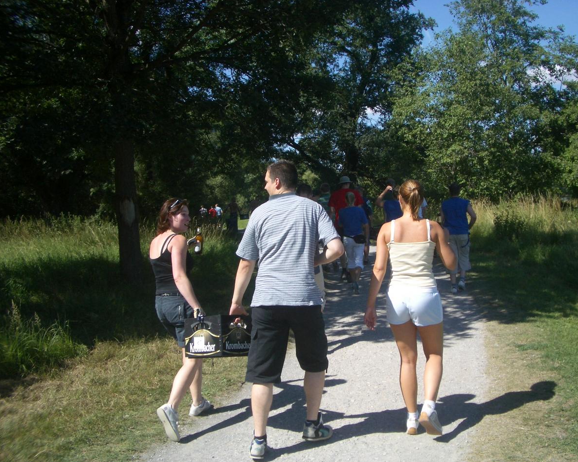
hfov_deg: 49.0
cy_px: 234
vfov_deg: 40.1
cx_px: 311
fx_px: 633
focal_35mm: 37
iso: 50
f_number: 4.3
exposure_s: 1/400
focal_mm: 5.8
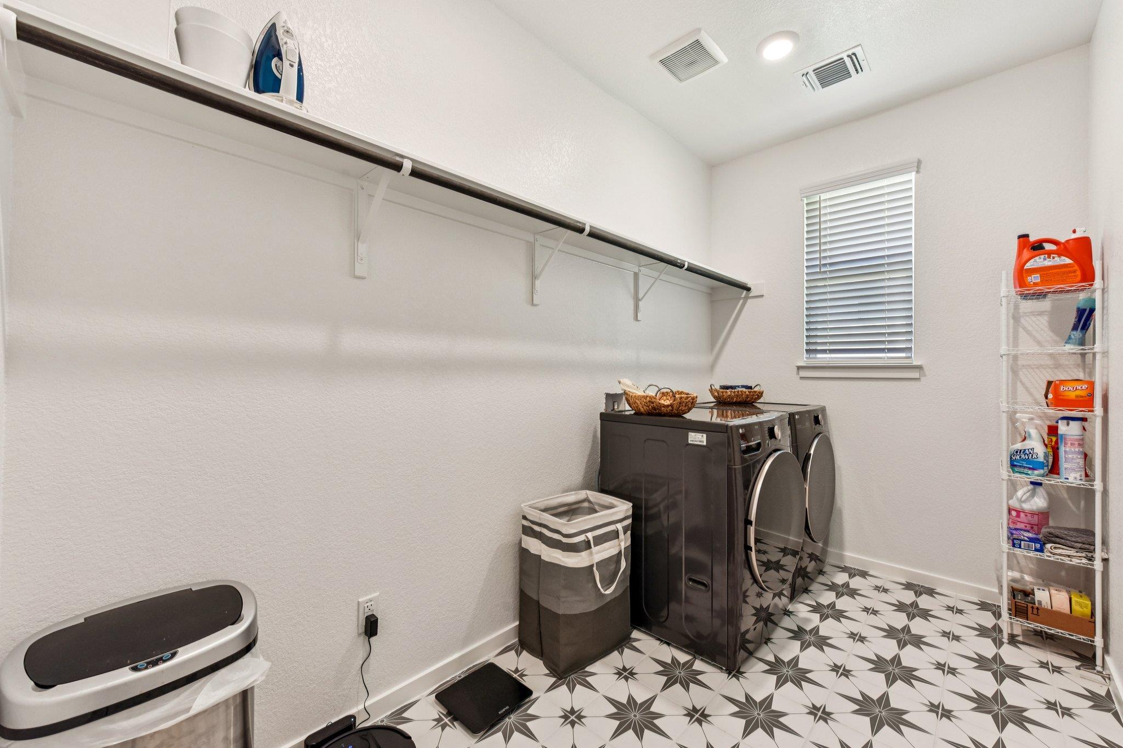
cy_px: 374
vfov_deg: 81.2
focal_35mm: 14
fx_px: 437
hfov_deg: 104.3
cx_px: 562
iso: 500
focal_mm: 14
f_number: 8
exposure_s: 1/15
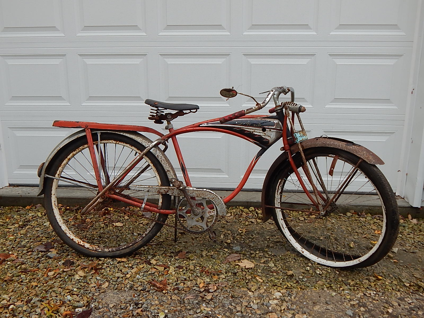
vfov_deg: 45.4
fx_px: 380
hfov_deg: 58.4
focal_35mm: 31
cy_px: 159
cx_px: 212
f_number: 3.2
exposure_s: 1/400
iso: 125
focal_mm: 5.6
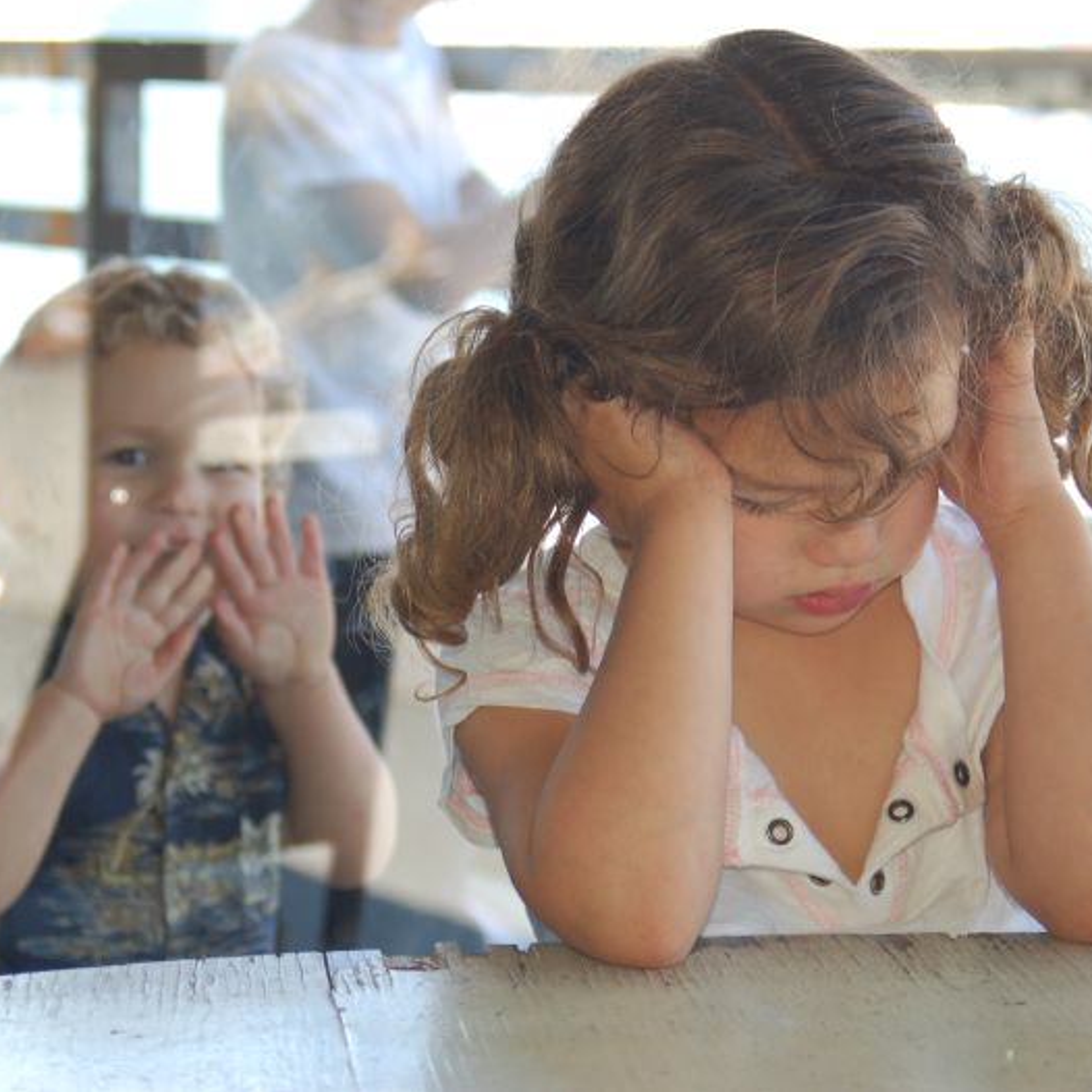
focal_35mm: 120
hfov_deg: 14.5
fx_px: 4283
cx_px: 475
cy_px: 543
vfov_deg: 14.5
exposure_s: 1/160
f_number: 5
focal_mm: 62
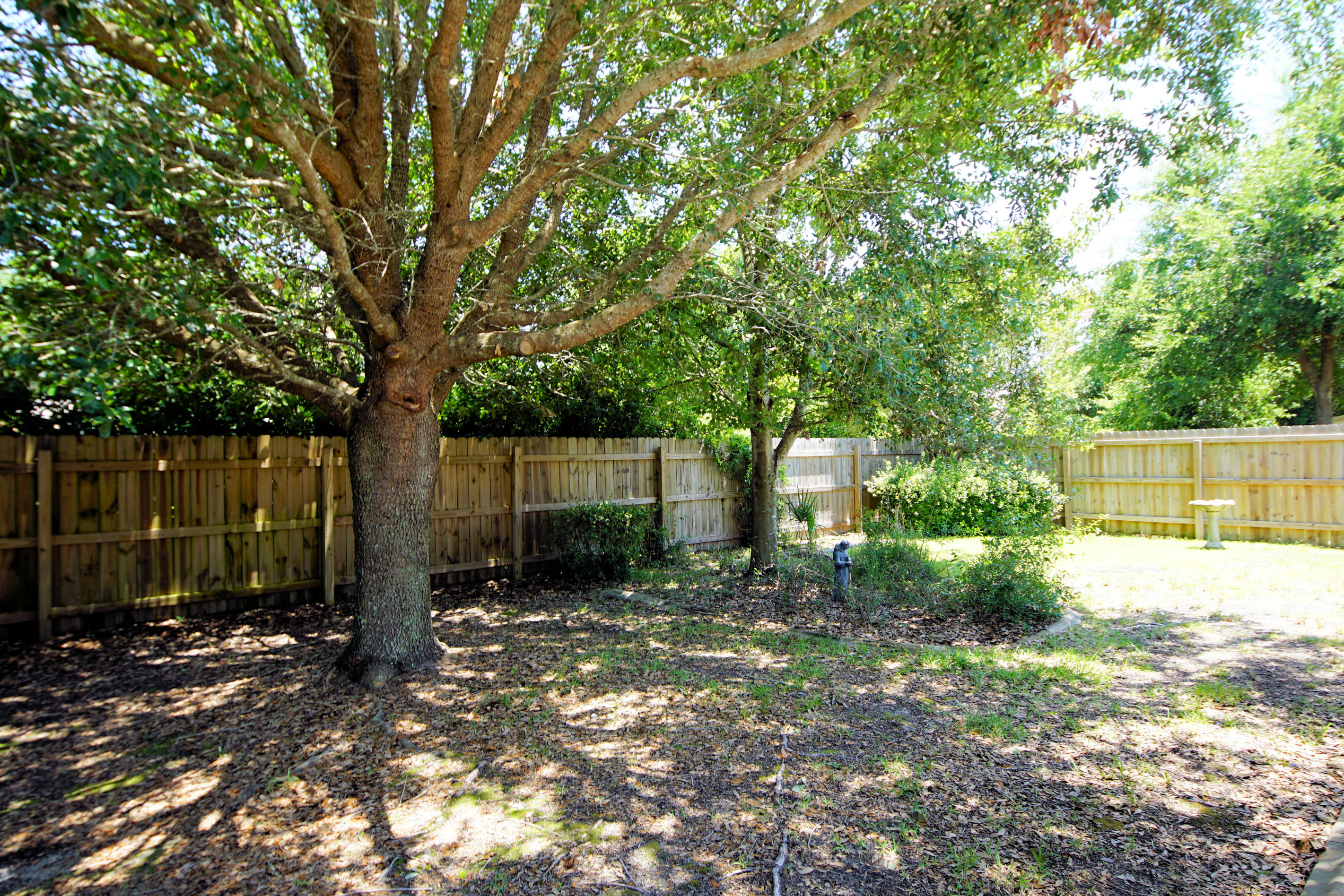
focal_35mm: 19
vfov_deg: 64.6
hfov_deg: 86.8
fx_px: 709
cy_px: 444
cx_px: 705
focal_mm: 12
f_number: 4.5
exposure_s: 1/60
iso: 125
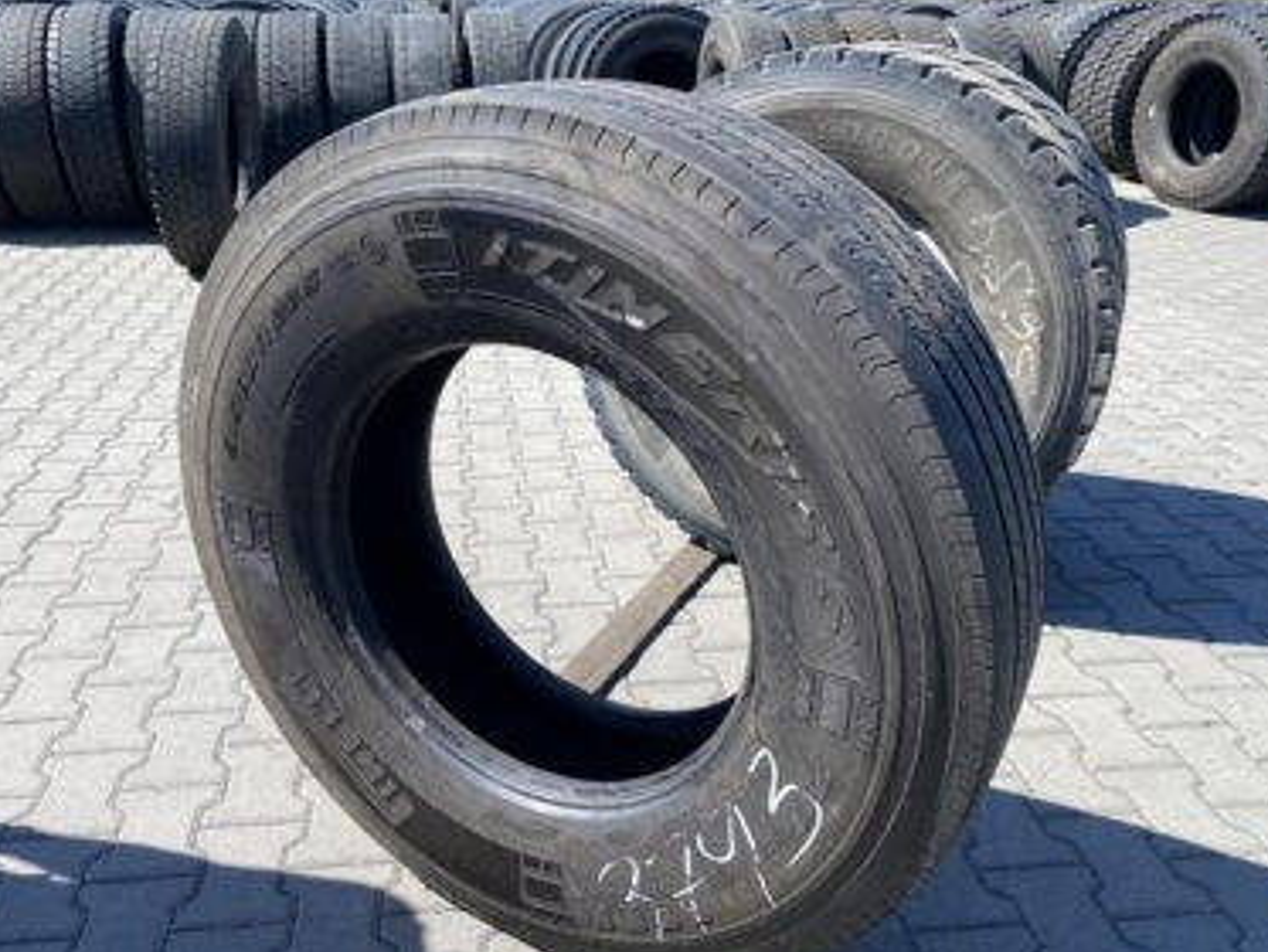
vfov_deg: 46.8
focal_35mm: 30
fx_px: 1099
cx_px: 581
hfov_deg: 59.9
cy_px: 488
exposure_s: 1/1245
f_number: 1.8
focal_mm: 4.25
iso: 32
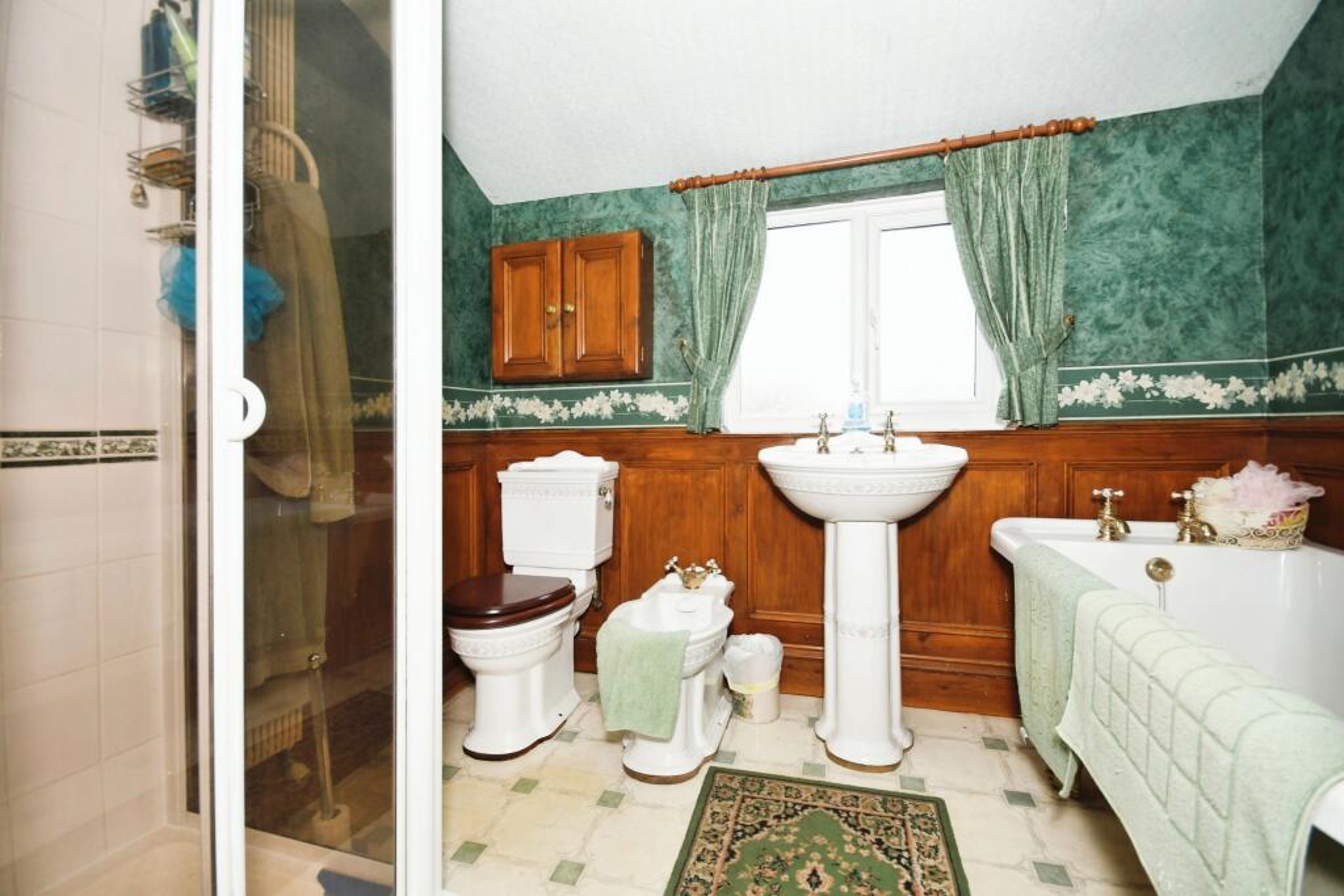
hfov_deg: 100.4
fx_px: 560
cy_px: 448
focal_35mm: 15
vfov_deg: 77.3
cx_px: 672
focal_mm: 10
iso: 400
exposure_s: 1/60
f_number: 8
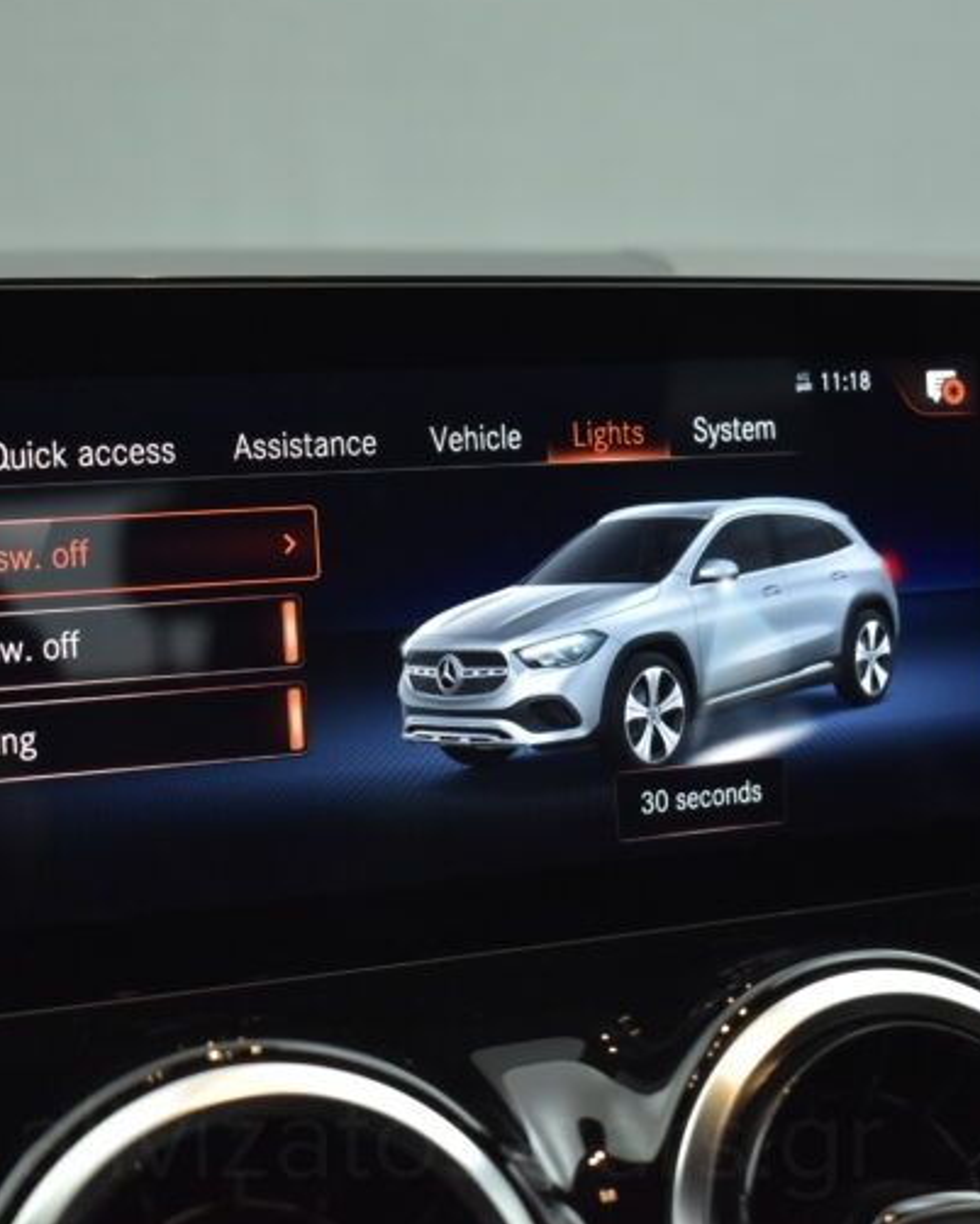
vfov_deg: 33.6
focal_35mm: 56
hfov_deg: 27.1
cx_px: 385
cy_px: 608
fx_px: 2029
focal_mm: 26
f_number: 4
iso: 1600
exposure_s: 1/100
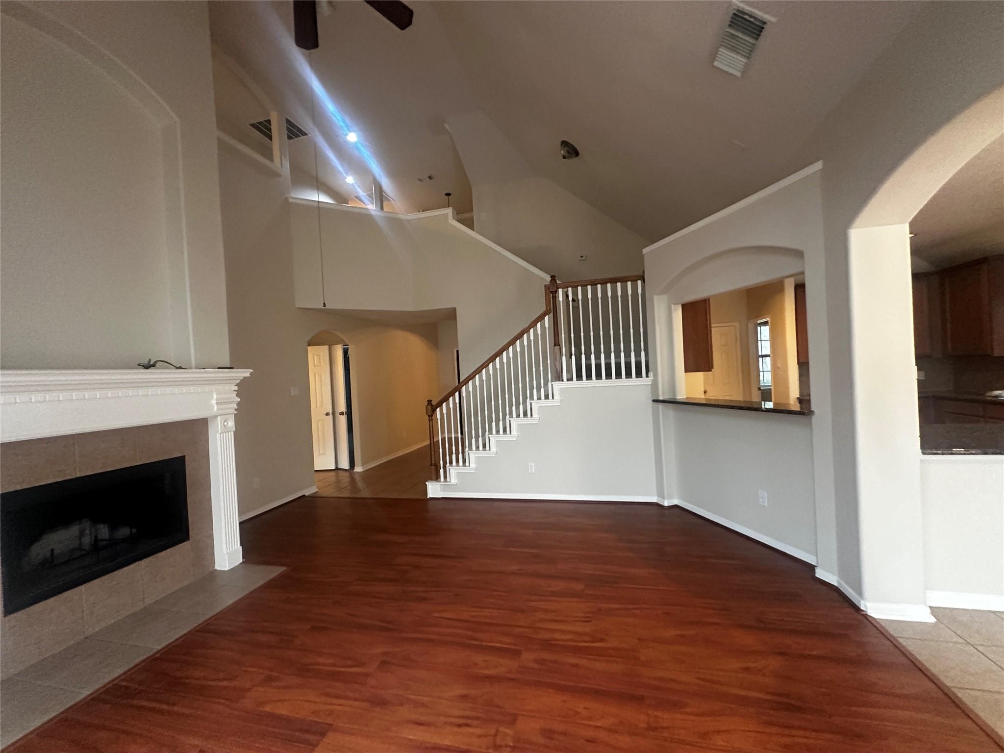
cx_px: 502
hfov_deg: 102.1
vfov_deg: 85.7
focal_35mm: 14
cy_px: 376
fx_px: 406
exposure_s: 1/60
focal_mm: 2.22
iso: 400
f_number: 2.2
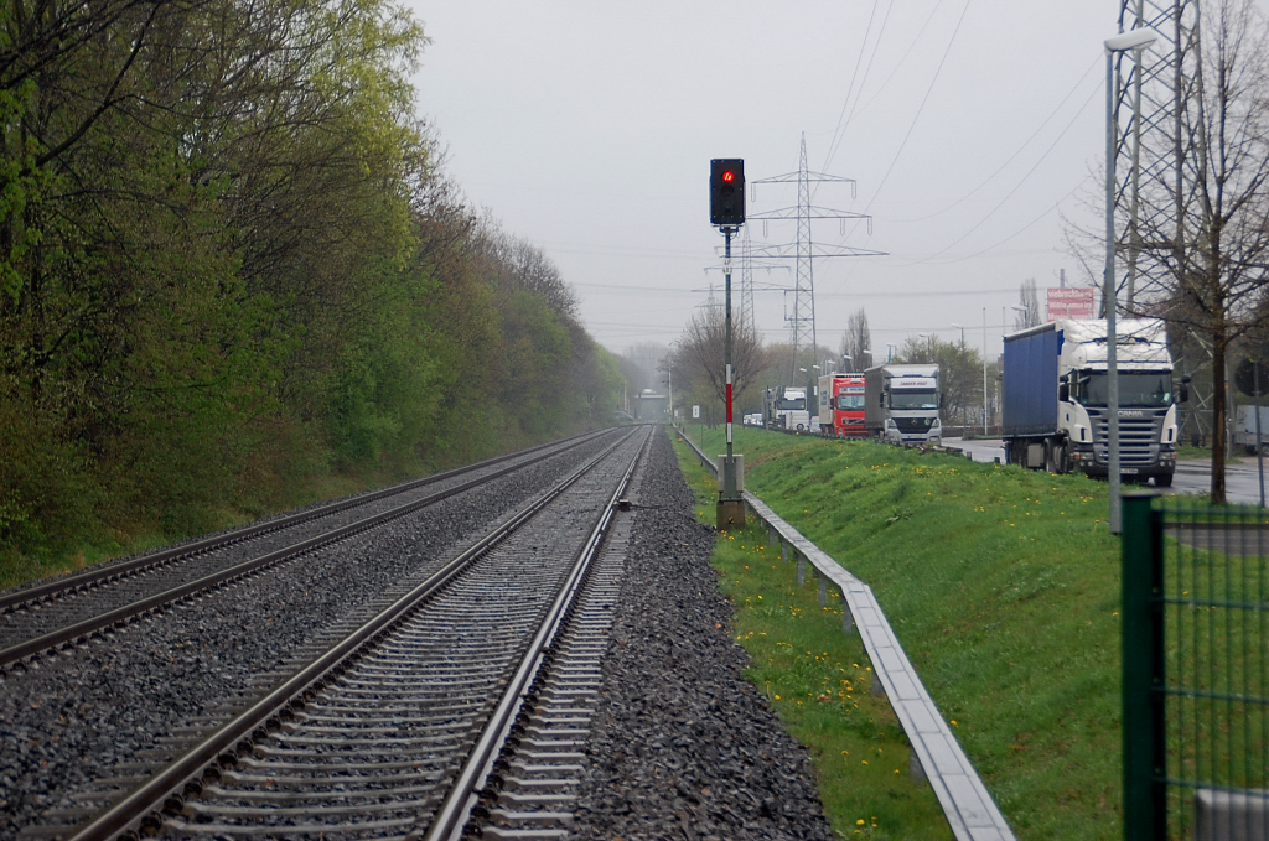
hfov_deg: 22.7
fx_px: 3167
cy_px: 420
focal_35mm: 90
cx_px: 634
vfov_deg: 15.1
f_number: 5
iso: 400
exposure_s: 1/320
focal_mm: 60
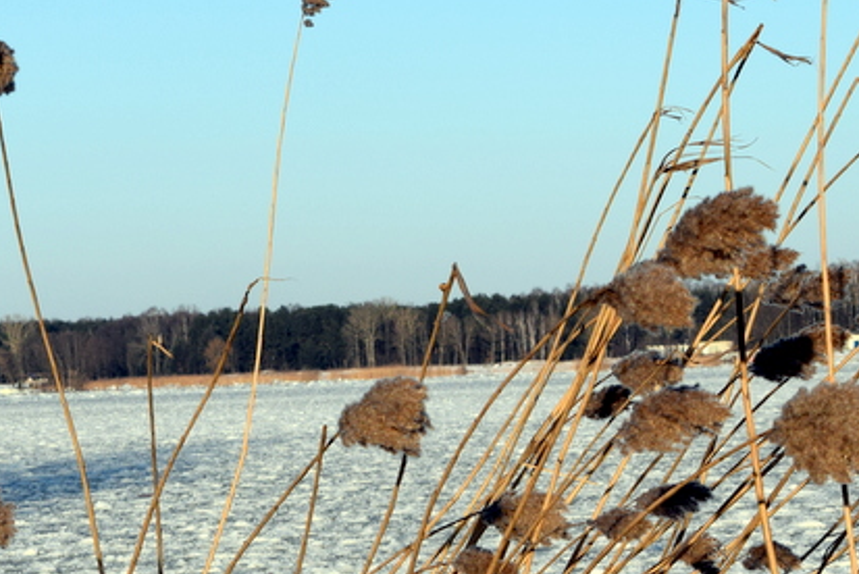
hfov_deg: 12.8
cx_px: 422
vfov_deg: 8.6
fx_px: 3820
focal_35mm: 160
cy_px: 464
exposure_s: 1/500
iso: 280
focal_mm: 55
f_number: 11
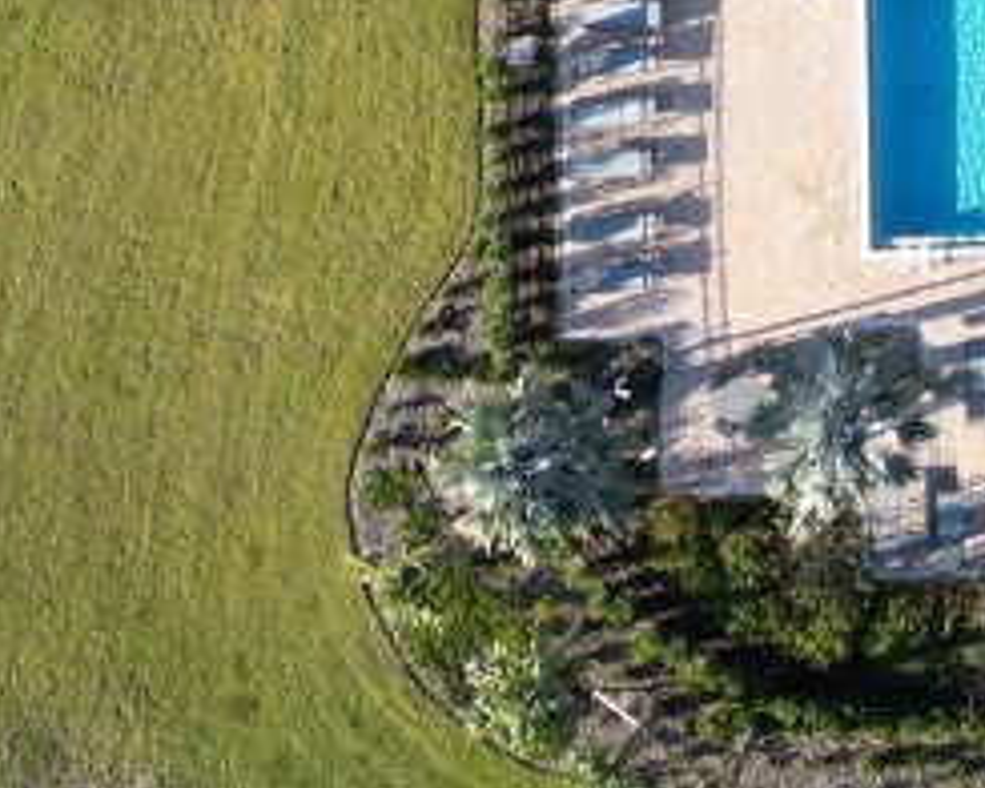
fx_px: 2857
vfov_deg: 14.7
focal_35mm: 98
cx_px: 1375
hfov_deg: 17.9
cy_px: -366
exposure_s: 1/725
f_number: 1.7
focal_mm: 6.72
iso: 100
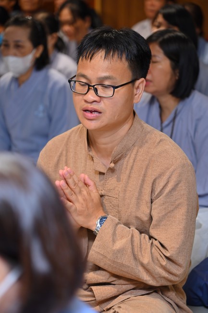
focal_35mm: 105
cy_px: 156
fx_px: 910
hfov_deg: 13.0
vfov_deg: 19.5
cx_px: 104
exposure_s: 1/100
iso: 800
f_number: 4
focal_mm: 105
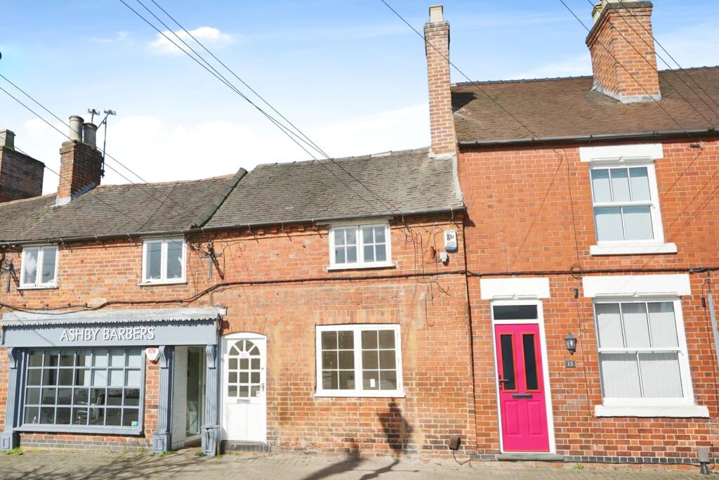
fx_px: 459
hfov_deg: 76.1
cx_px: 360
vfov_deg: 55.1
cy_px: 240
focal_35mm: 23
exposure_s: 1/8000
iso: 1250
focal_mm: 23
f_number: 5
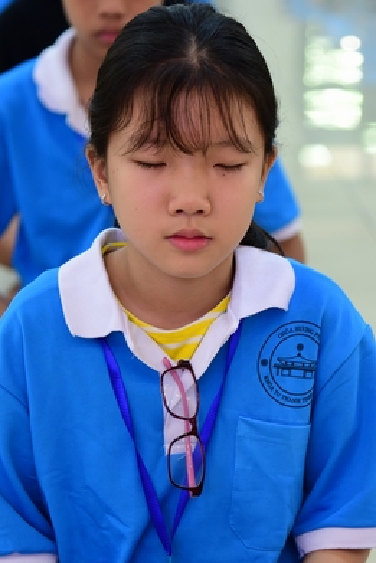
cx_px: 196
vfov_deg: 13.4
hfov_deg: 9.0
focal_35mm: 153
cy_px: 311
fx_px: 2395
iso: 1250
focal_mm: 92
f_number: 4.5
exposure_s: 1/40
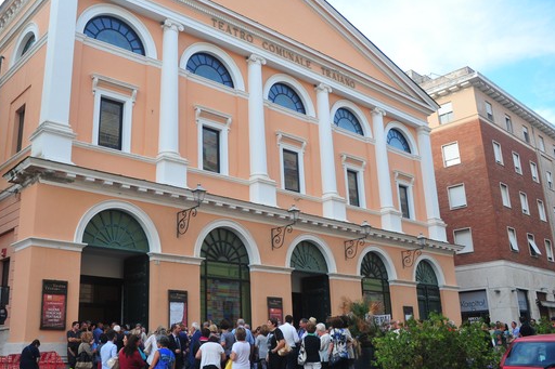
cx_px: 215
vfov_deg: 37.8
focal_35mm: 35
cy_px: 185
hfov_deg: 54.0
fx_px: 539
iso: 640
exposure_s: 1/320
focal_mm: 28
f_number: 7.1
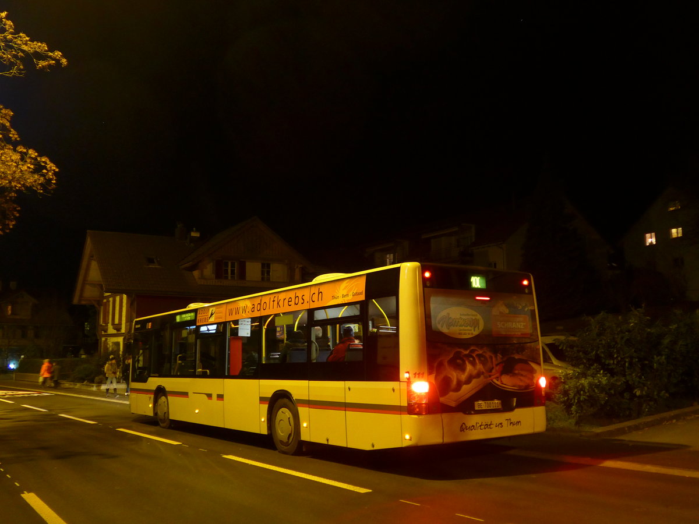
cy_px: 262
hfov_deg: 54.0
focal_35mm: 34
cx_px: 350
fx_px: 687
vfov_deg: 41.8
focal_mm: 7
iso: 500
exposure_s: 1/8
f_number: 2.3
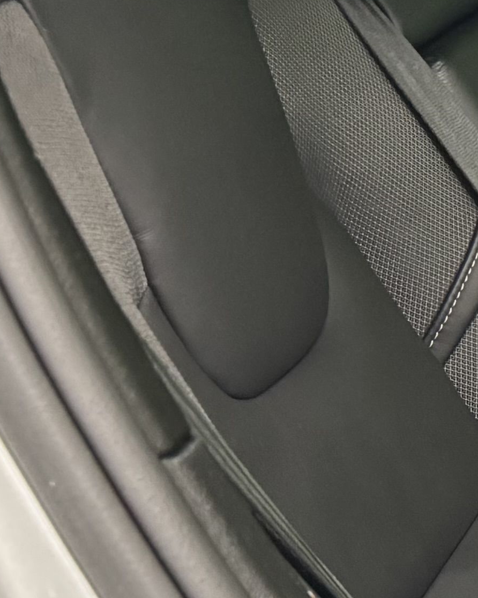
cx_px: 1156
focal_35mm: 120
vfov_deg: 16.0
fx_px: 2122
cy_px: 429
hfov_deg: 10.9
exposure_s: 1/33
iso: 800
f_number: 1.78
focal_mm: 6.76
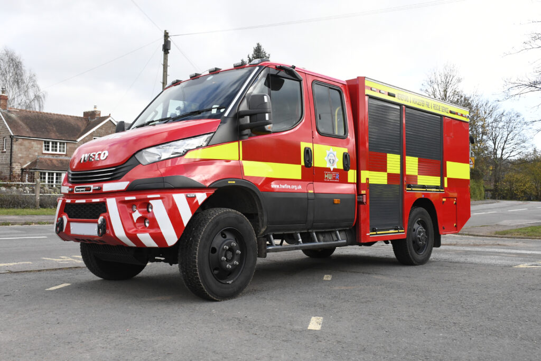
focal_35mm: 34
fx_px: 511
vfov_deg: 38.9
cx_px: 270
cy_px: 180
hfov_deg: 55.8
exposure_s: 1/800
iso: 2000
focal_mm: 23
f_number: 9
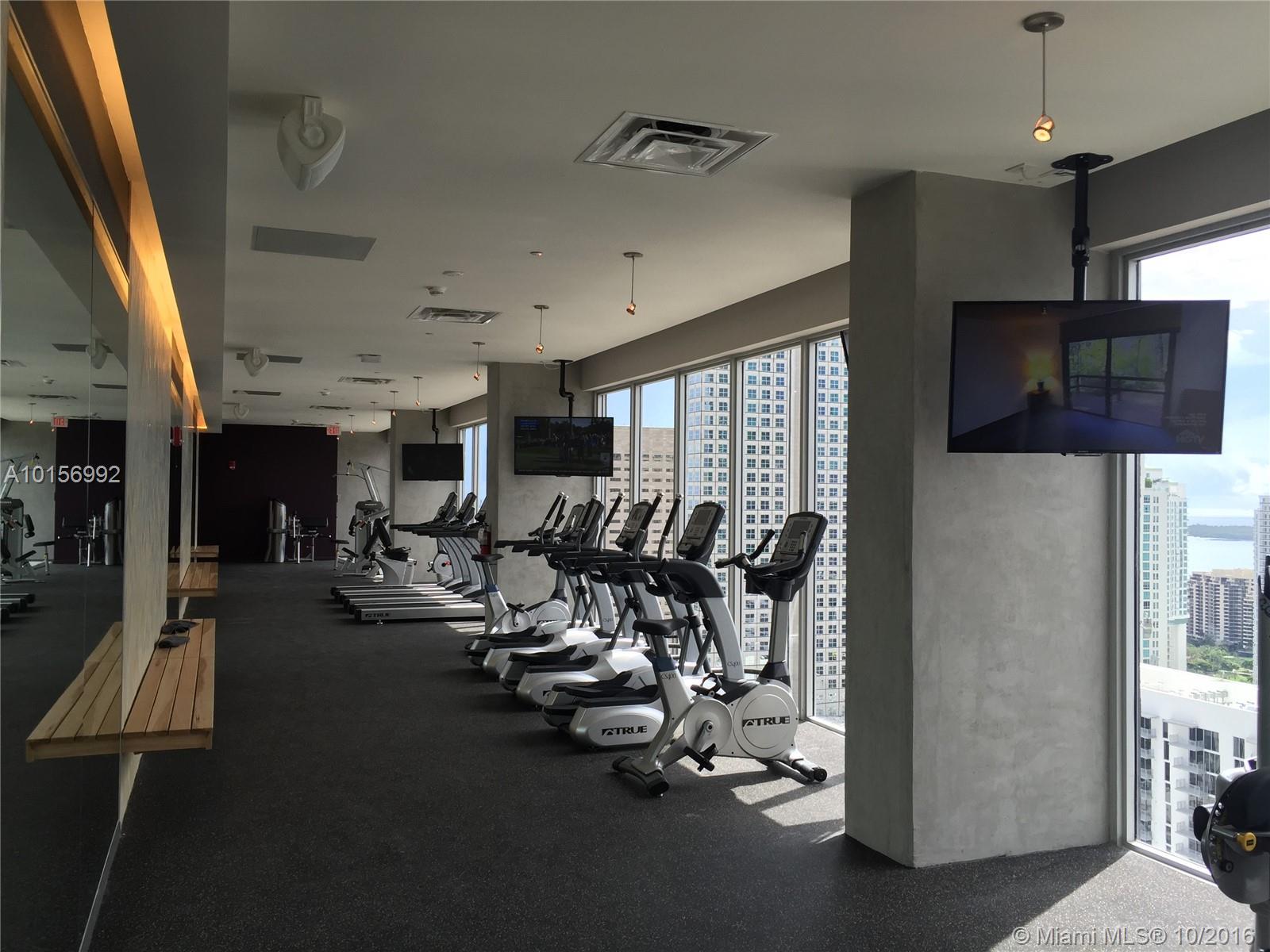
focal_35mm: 29
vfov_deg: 48.2
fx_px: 1064
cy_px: 476
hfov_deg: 61.7
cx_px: 635
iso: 32
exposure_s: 1/200
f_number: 2.2
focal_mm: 4.15
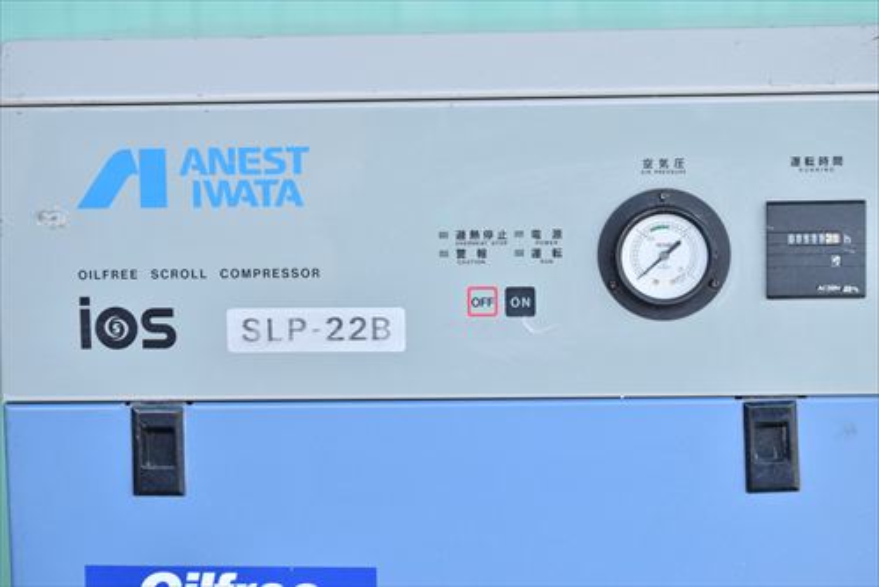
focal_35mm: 82
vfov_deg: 16.6
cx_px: 440
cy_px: 294
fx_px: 2015
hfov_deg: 24.6
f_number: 6.3
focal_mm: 55
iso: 1250
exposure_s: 1/640
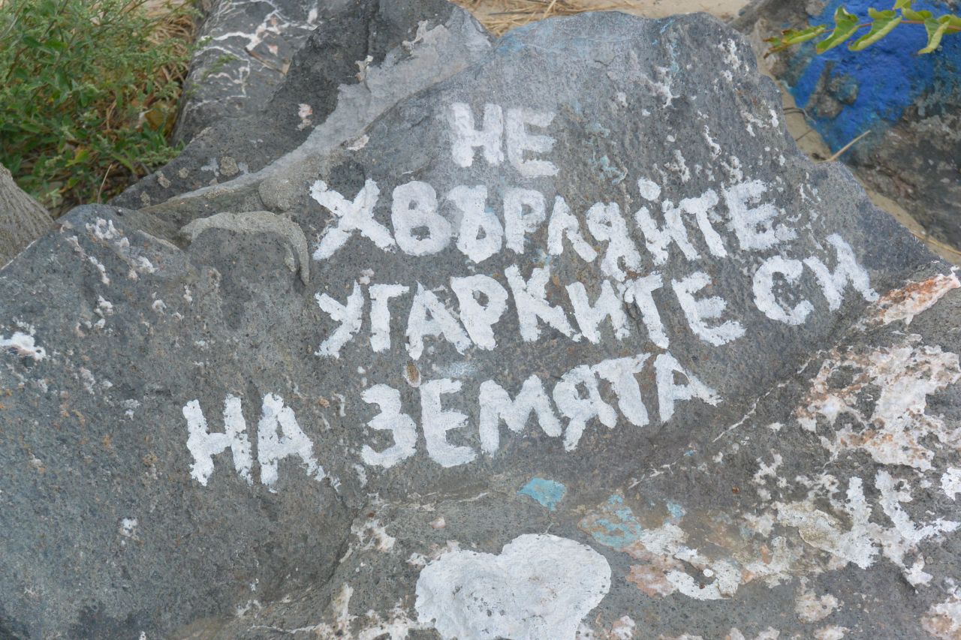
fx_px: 1628
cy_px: 320
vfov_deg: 22.3
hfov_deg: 32.9
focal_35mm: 61
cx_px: 480
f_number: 5
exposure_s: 1/200
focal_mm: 22.7
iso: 200
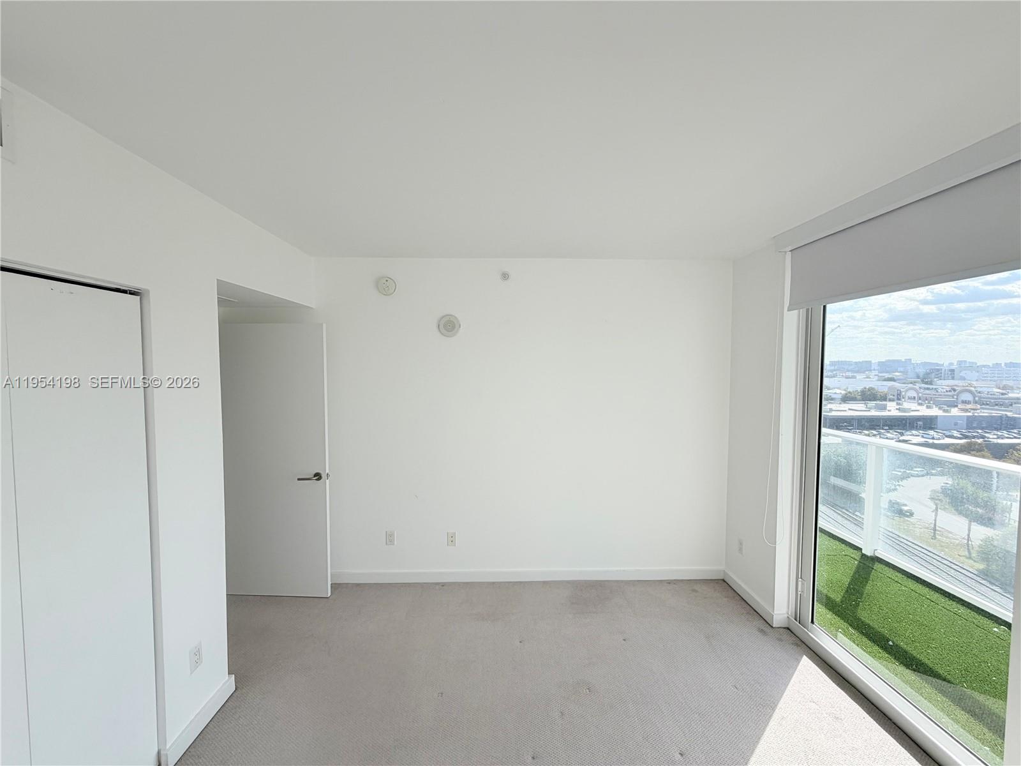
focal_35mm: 14
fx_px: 413
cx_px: 510
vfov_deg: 85.7
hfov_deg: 102.1
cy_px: 383
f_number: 2.2
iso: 50
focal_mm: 2.22
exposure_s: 1/344
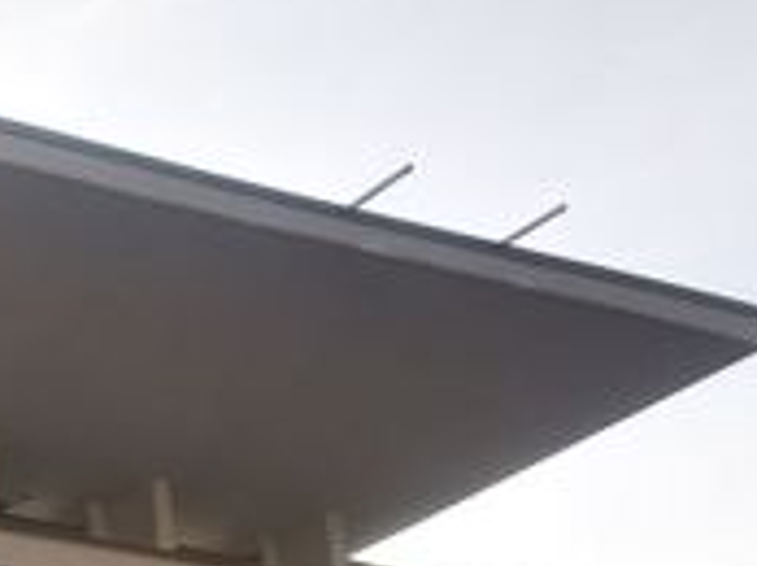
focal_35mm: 70
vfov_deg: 17.3
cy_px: 1001
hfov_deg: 17.5
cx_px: -840
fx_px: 1529
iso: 50
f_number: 2.2
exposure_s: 1/422
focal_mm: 2.35
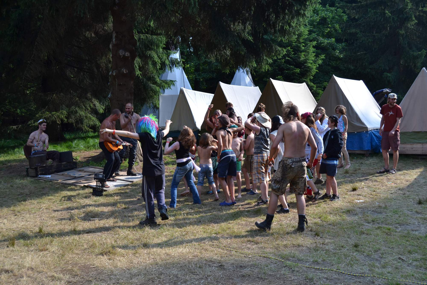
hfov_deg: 49.6
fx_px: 463
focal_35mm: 39
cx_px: 214
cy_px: 142
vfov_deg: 34.2
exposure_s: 1/125
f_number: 5.6
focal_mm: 26
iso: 100
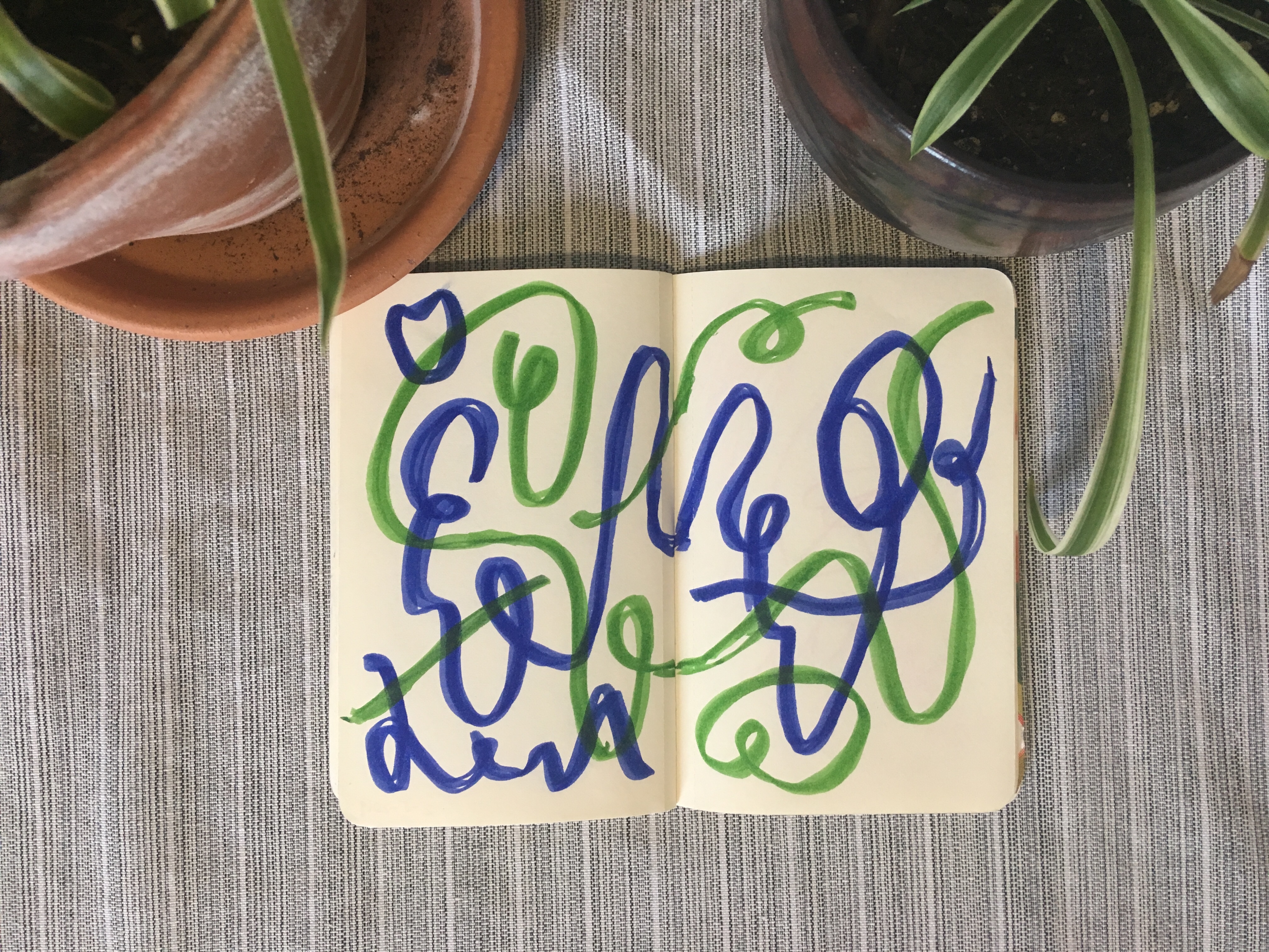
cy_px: 476
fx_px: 1063
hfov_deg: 61.7
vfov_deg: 48.2
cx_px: 634
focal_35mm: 29
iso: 100
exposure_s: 1/30
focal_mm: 4.15
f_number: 2.2
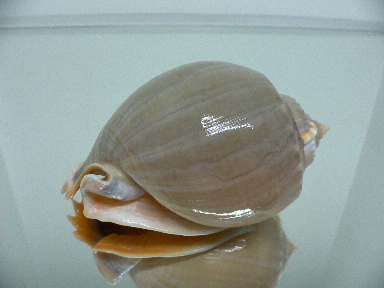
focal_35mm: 35
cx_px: 192
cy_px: 144
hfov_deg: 52.6
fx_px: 388
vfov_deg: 40.7
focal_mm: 4.6
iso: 200
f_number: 2.8
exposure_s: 1/50
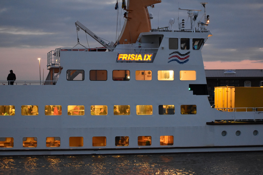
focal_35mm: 105
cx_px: 132
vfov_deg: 13.0
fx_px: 767
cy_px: 88
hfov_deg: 19.5
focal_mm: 70
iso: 4000
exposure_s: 1/60
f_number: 4.5
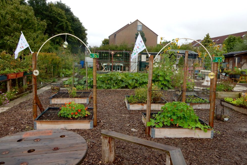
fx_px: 185
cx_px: 122
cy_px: 73
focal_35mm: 27
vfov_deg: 47.8
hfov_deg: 67.4
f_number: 3.7
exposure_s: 1/200
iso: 125
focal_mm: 4.5
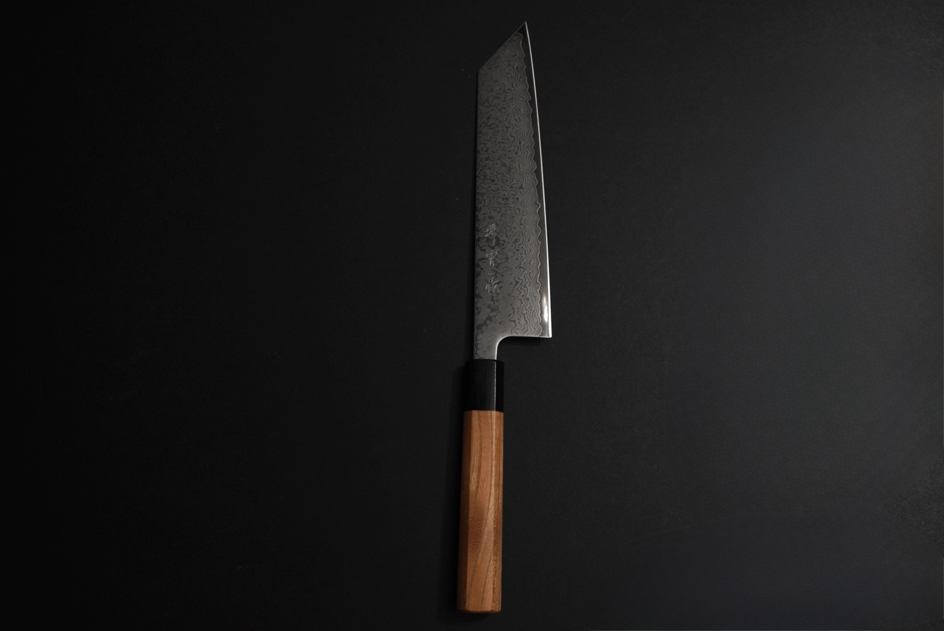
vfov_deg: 39.4
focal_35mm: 34
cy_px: 316
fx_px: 882
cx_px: 472
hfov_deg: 56.3
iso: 1000
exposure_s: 1/160
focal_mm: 22.4
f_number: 5
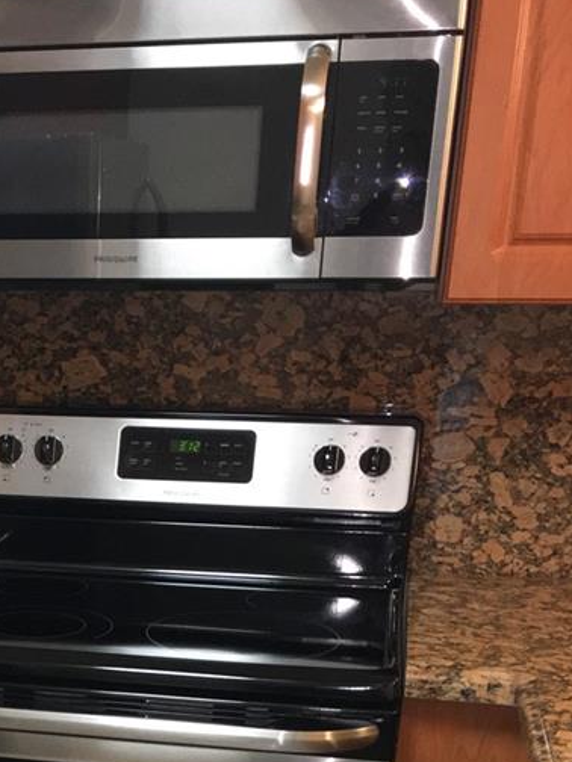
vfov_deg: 26.0
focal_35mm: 69
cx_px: -100
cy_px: 844
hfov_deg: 20.1
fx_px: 1520
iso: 100
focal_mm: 4.15
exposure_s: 1/30
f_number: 2.2
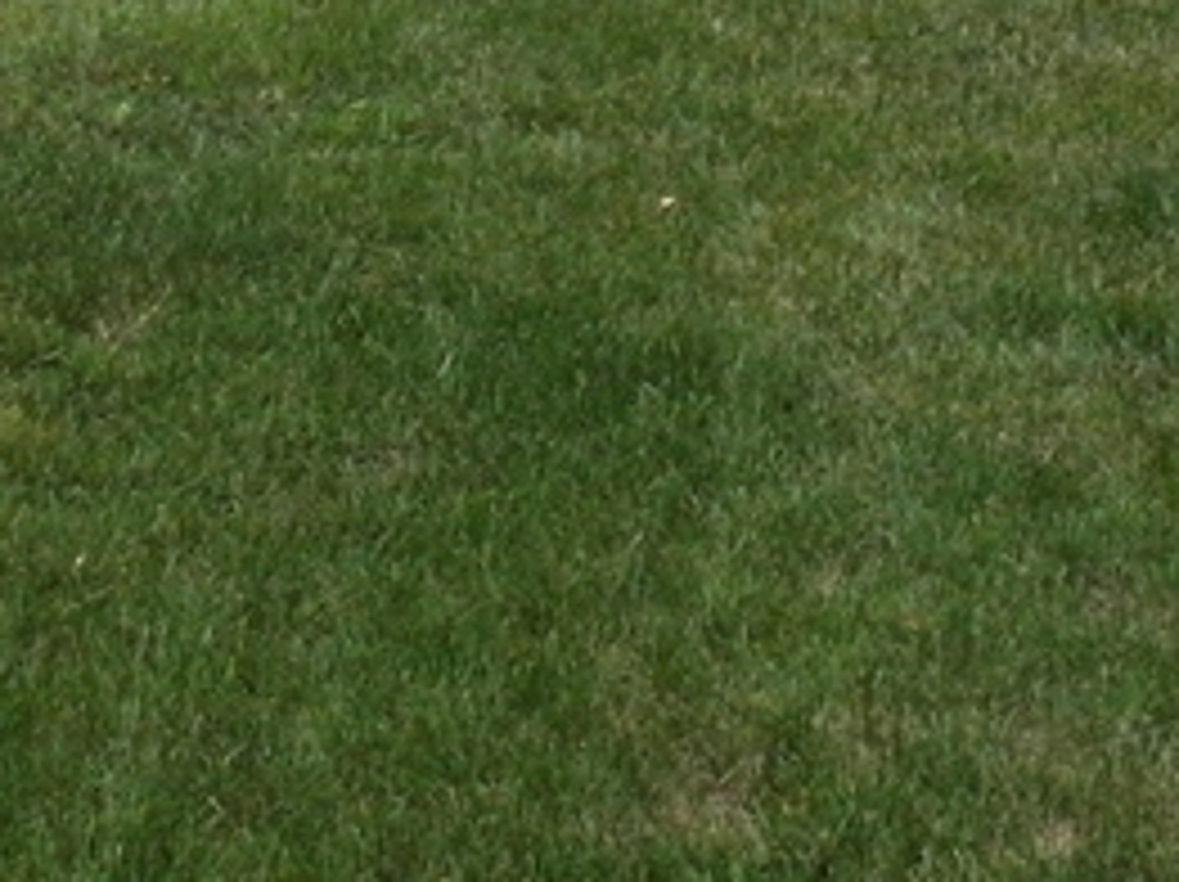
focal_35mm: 132
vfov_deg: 10.5
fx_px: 4492
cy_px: -756
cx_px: 369
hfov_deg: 14.9
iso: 80
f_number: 4.4
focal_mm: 5.2
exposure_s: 1/1000
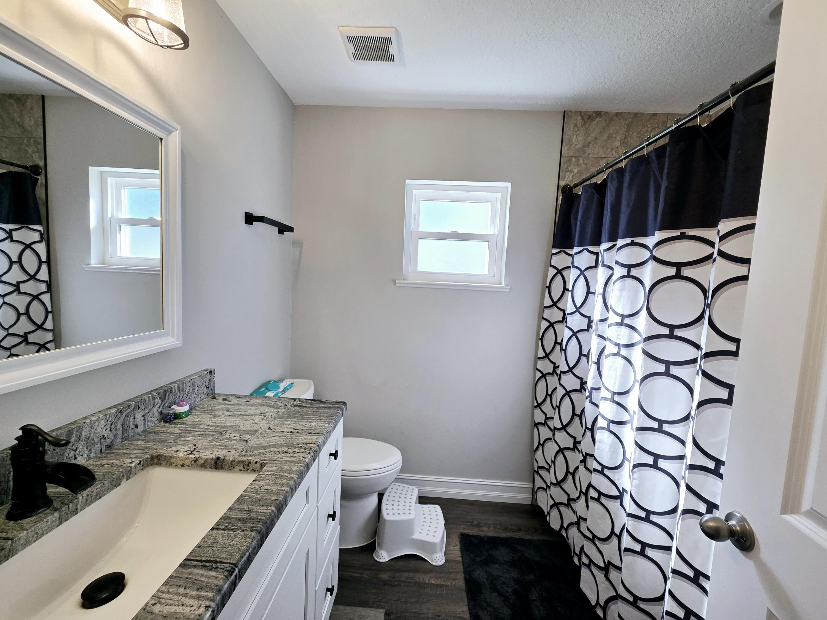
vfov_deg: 89.9
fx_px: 311
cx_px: 414
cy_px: 310
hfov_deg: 106.2
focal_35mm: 13
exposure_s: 1/120
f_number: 2.2
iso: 50
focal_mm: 2.2
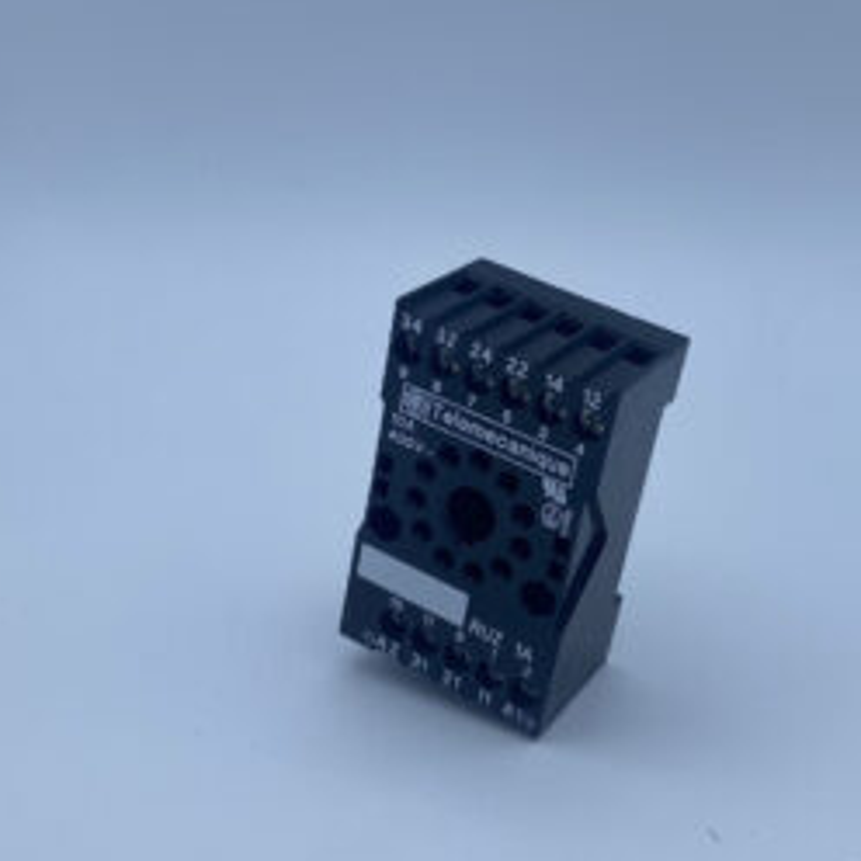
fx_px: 1041
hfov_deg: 44.8
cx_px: 493
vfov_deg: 44.9
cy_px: 458
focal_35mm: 37
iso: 32
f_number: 1.8
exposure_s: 1/1754
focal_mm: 4.25
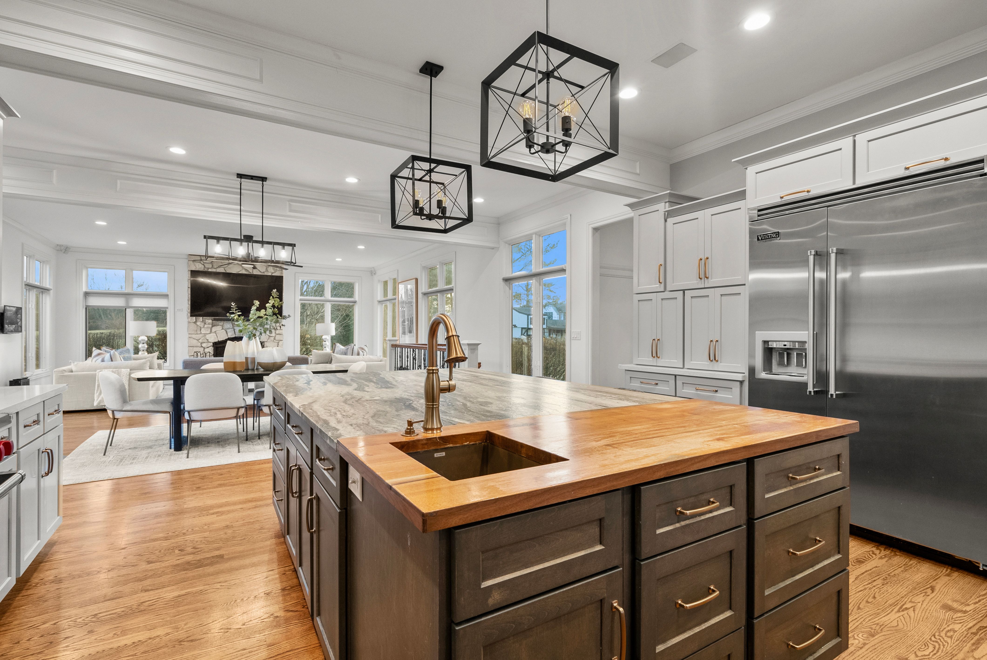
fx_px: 439
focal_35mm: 16
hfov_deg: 96.7
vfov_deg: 73.8
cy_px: 330
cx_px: 494
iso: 1000
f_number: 8
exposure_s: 1/6
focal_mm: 16
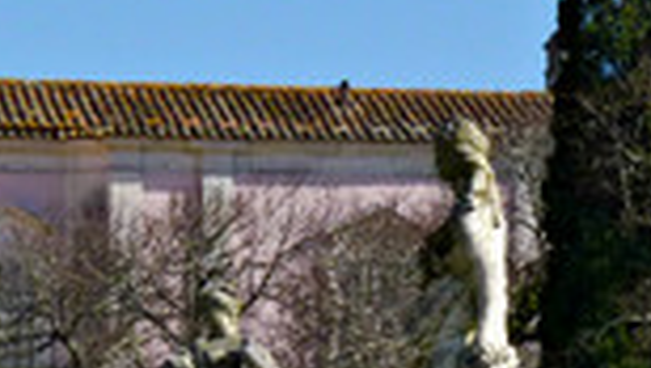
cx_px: 482
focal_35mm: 254
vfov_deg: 4.8
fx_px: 4389
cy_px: 290
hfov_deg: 8.5
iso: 80
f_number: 7.1
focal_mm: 12.8
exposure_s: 1/400
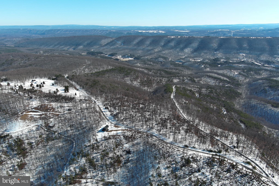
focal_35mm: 29
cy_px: 93
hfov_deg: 63.7
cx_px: 140
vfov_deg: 45.0
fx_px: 225
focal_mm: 10.57
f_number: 2.8
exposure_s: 1/1215
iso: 100
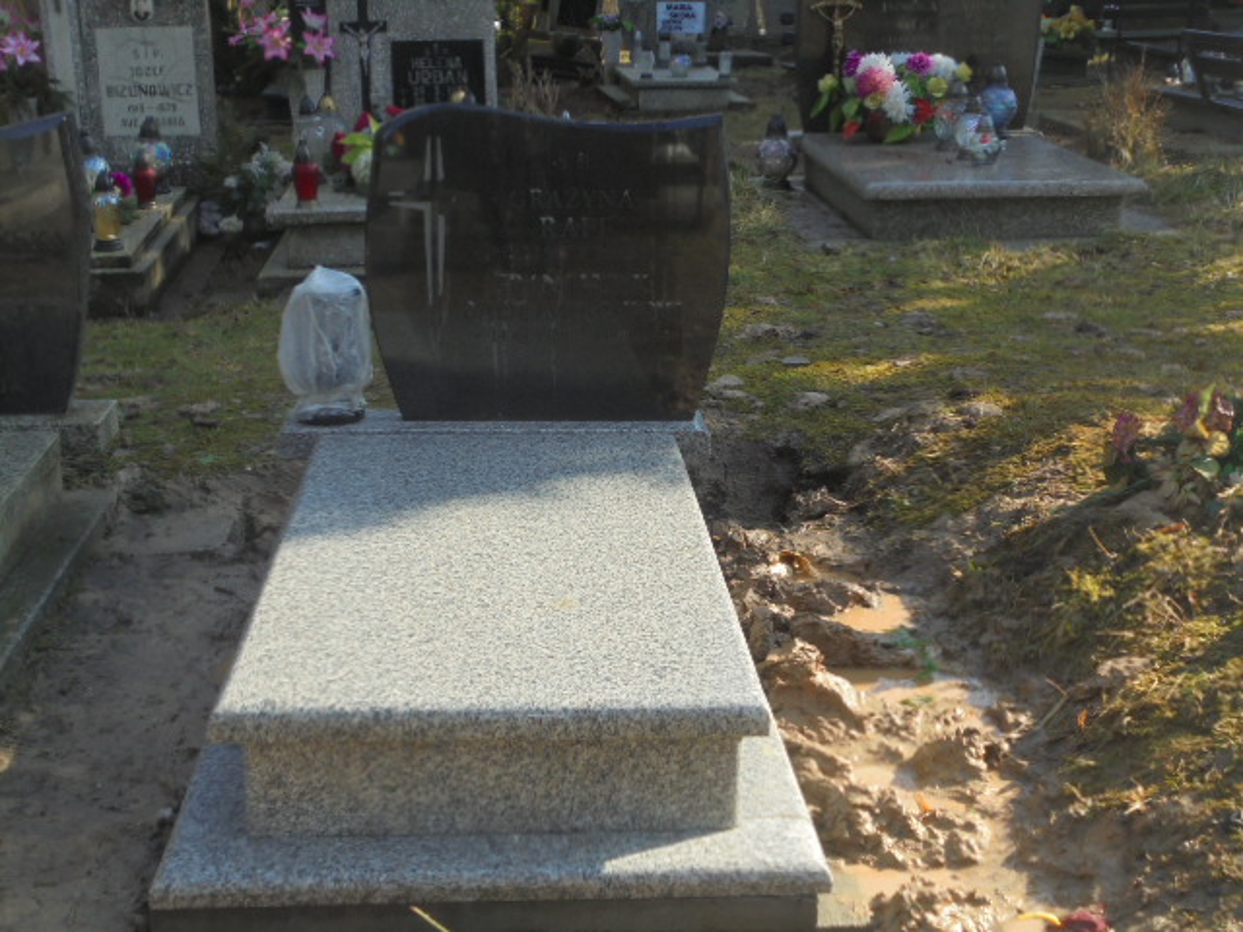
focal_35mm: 49
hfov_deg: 38.9
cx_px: 622
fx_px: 1760
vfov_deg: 29.7
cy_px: 466
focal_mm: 8.9
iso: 100
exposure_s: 1/200
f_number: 4.8
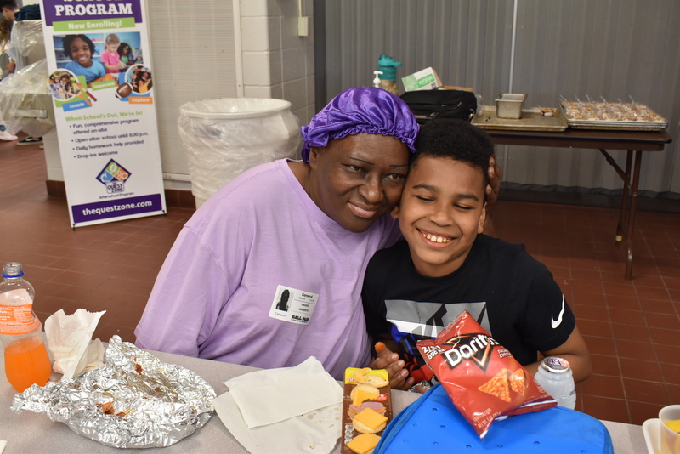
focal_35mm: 33
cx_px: 340
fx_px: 624
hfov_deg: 57.2
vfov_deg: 40.0
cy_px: 227
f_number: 7.1
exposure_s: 1/30
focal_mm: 22
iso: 800
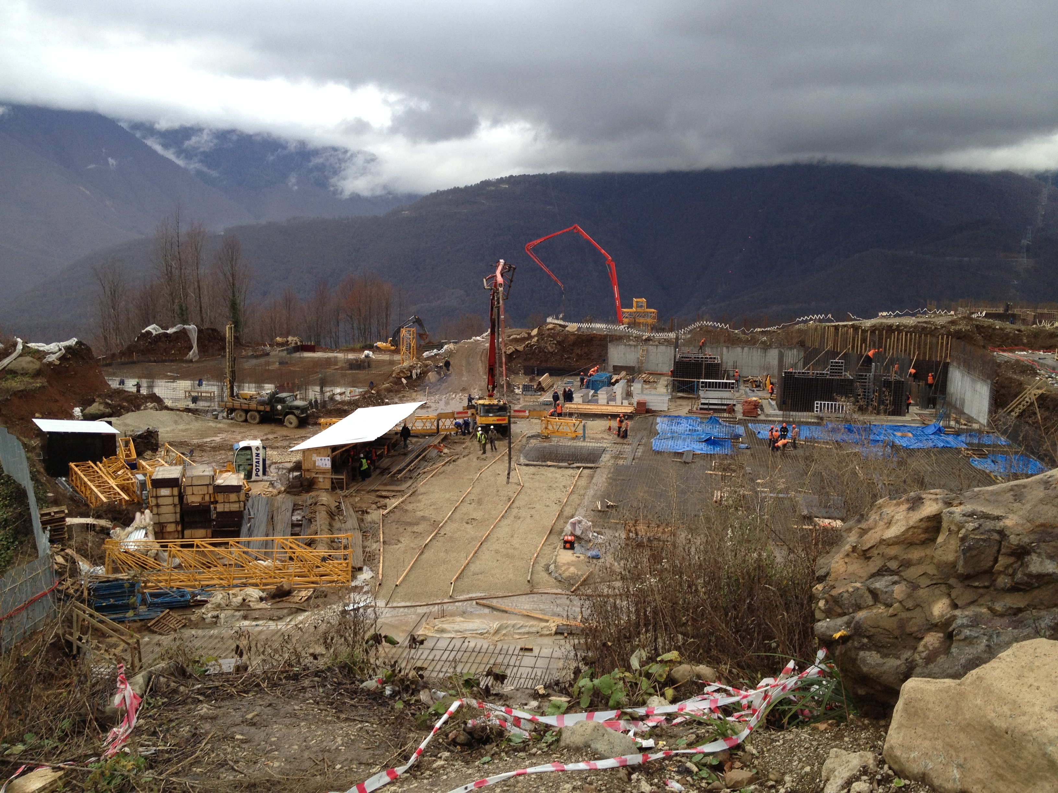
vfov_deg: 40.7
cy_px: 396
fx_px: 1070
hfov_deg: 52.6
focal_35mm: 35
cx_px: 529
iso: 64
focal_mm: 4.28
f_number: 2.4
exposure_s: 1/120
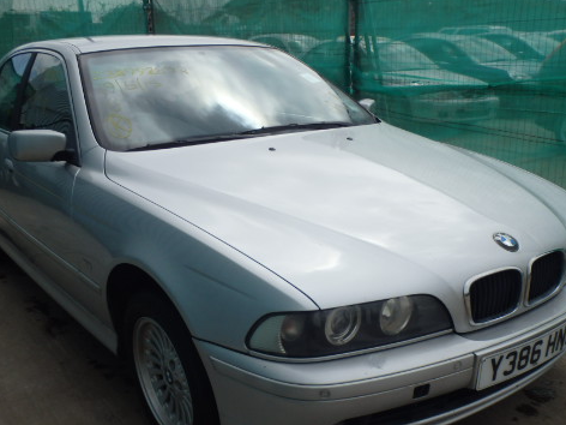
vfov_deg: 37.4
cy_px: 273
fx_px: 621
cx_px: 305
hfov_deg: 48.9
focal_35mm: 38
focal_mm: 5
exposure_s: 1/200
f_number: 11
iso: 125
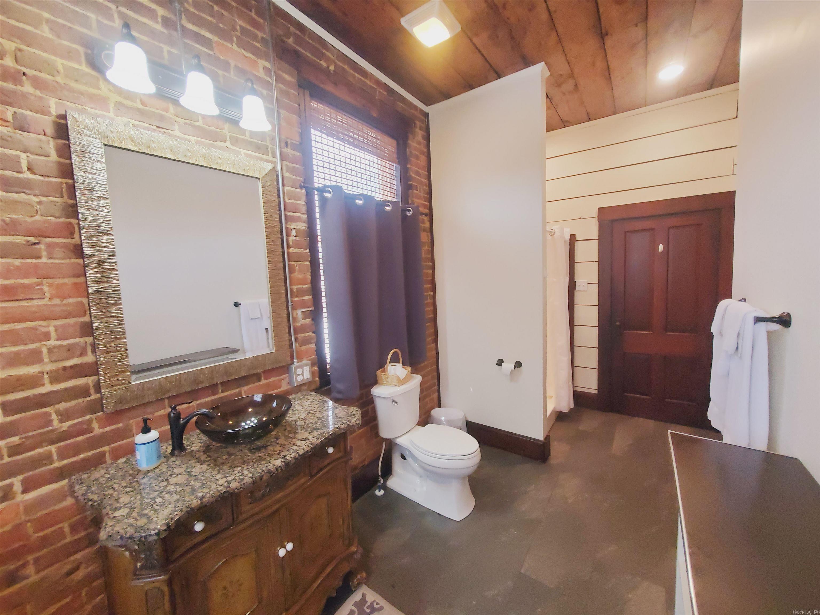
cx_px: 410
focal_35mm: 13
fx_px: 308
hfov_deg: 106.2
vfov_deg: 89.9
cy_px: 308
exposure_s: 1/60
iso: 500
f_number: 2.2
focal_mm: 1.8
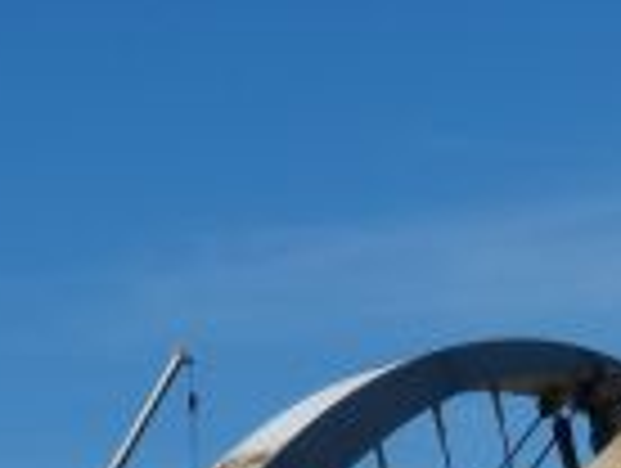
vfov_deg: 6.1
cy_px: 803
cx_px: 189
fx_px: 4295
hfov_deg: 8.3
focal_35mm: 239
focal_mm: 11.9
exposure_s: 1/1600
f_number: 4.5
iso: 100
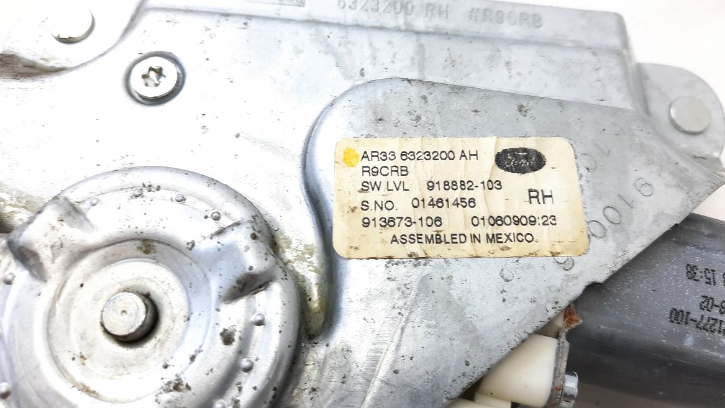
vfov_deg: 41.5
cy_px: 185
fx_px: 538
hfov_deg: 67.9
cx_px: 365
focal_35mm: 28
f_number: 2
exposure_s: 1/50
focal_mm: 4.6
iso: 100
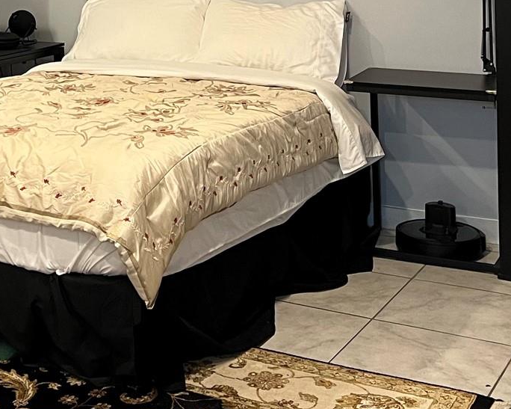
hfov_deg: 24.3
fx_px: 1149
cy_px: -109
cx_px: 43
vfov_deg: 18.8
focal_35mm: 76
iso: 200
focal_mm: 5.7
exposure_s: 1/60
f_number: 1.5
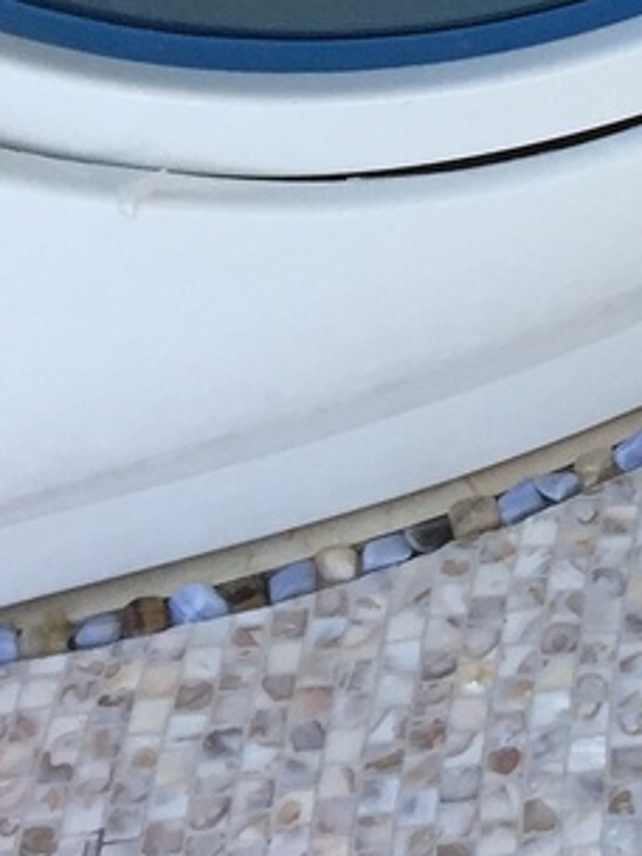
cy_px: -407
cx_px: 1073
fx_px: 3141
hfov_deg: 11.0
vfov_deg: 14.5
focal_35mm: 127
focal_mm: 4.15
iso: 40
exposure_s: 1/120
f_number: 2.2
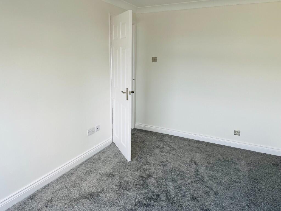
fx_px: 211
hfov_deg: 67.3
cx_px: 140
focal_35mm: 26
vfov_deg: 53.1
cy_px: 106
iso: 32
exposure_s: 1/126
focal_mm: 5.1
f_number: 1.6
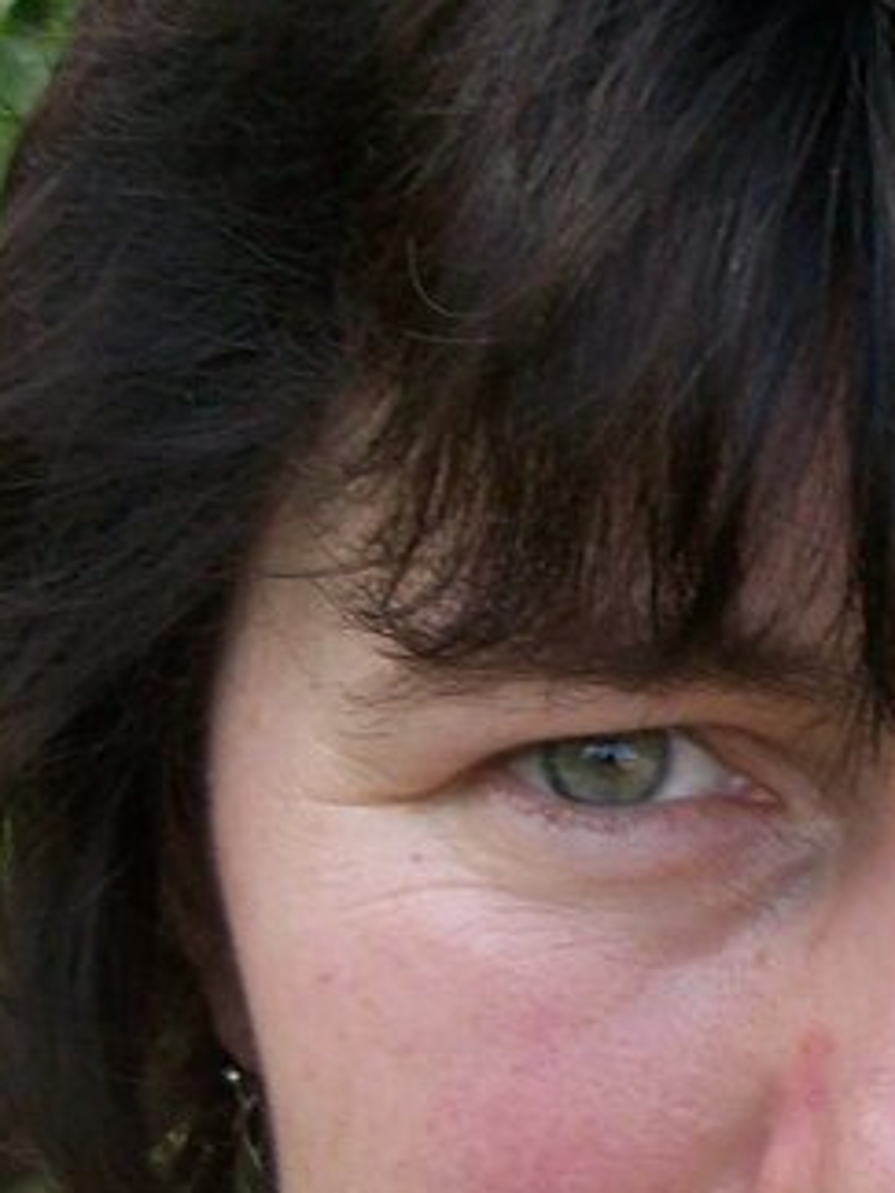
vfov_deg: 15.6
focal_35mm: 126
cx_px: 1053
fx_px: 4344
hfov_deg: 11.5
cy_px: 670
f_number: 2.8
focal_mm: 5.7
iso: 64
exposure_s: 1/144
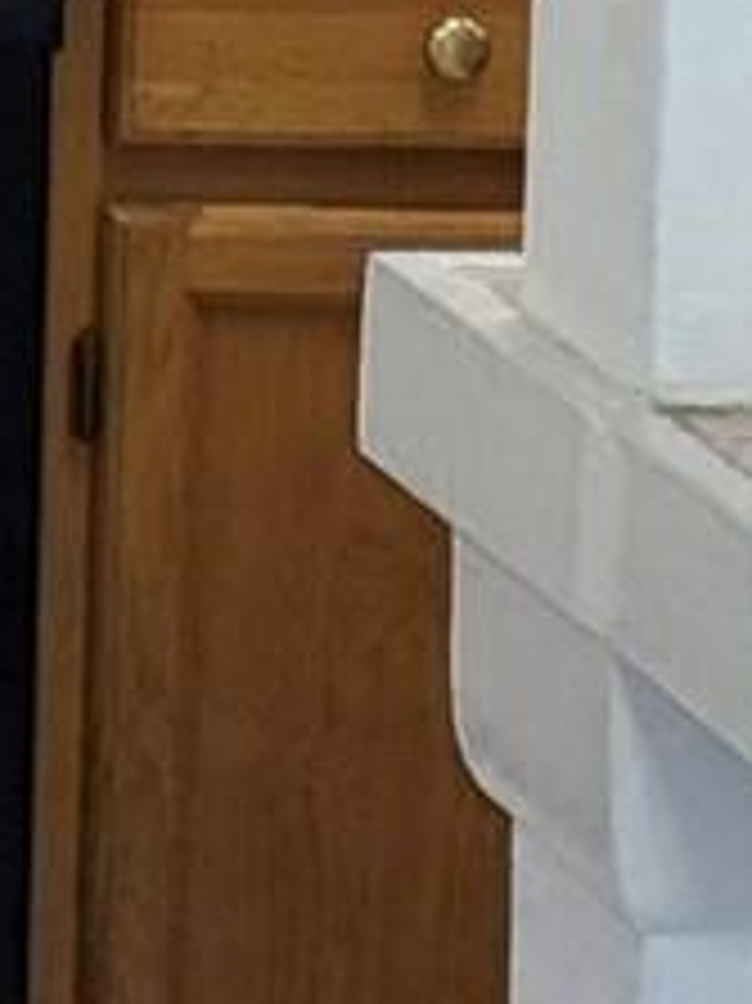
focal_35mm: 344
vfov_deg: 5.6
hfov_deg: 4.2
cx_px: -1418
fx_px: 9974
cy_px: -1148
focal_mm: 6.76
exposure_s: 1/120
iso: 125
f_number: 1.78
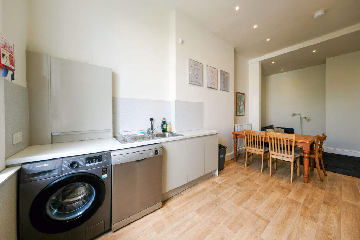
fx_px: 120
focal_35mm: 12
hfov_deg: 112.6
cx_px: 180
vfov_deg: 90.0
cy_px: 120
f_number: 5.6
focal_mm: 8
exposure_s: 1/30
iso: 200
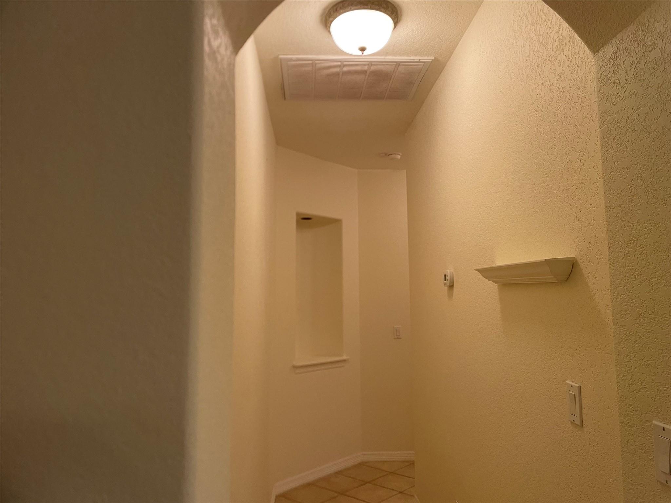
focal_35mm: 26
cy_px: 252
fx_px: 504
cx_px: 336
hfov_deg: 67.3
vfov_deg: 53.1
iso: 125
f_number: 1.6
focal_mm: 4.2
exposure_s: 1/60
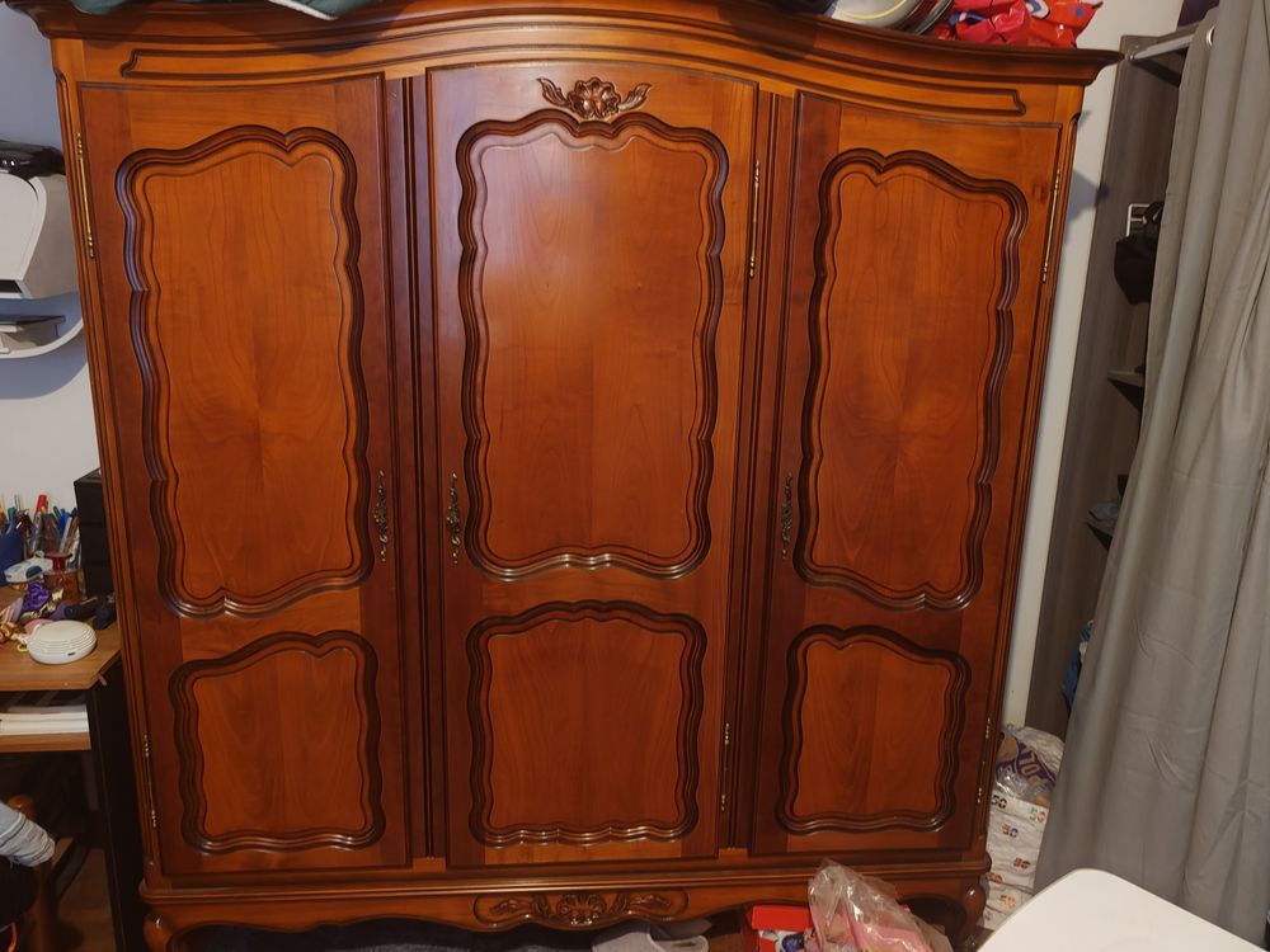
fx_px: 991
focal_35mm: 27
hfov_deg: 65.3
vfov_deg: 51.4
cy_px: 476
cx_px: 635
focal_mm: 6.12
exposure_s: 1/33
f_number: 1.9
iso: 2000
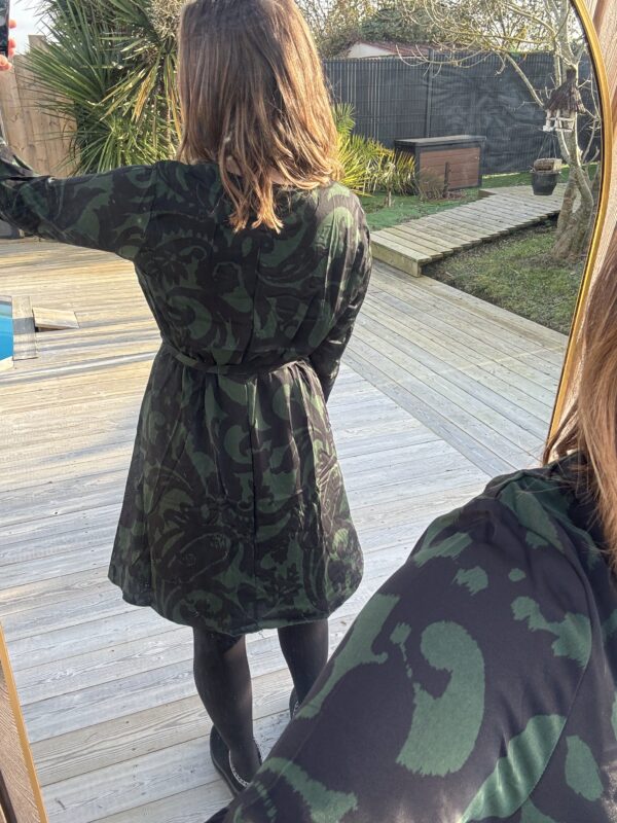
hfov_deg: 46.8
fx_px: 713
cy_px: 412
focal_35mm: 30
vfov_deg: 60.0
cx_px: 308
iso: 20
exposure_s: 1/174
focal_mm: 2.69
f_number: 1.9
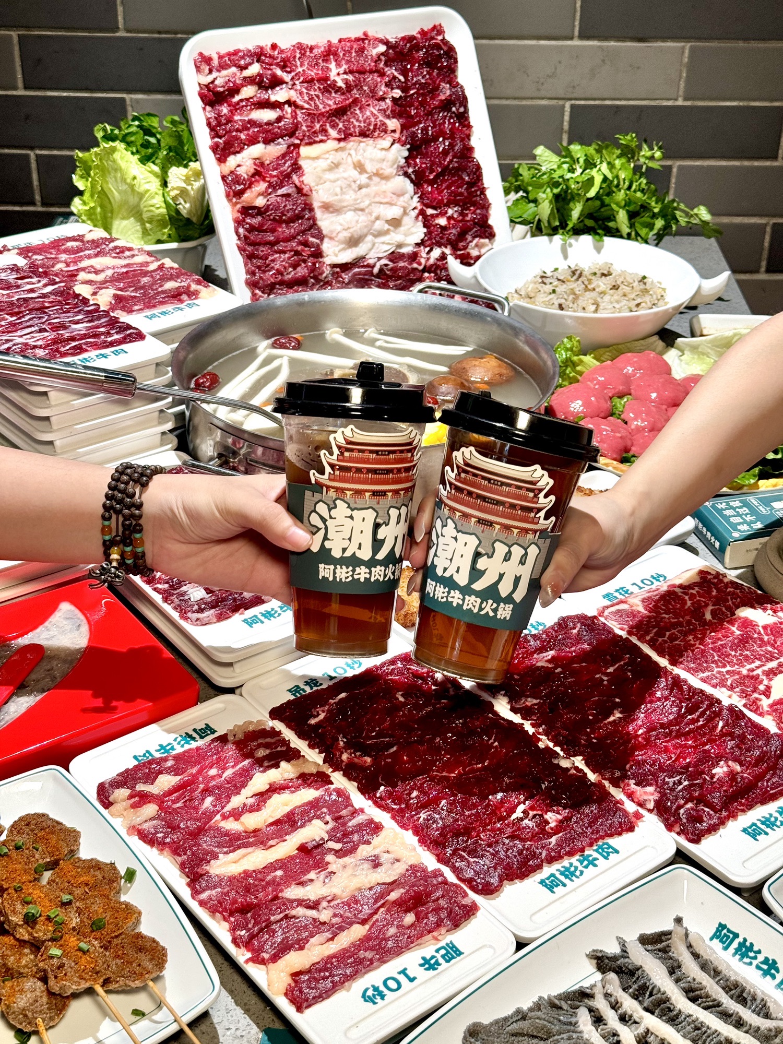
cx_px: 392
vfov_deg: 39.7
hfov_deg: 30.3
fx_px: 1448
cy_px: 522
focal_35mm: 48
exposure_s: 1/100
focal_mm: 6.76
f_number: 1.78
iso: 100
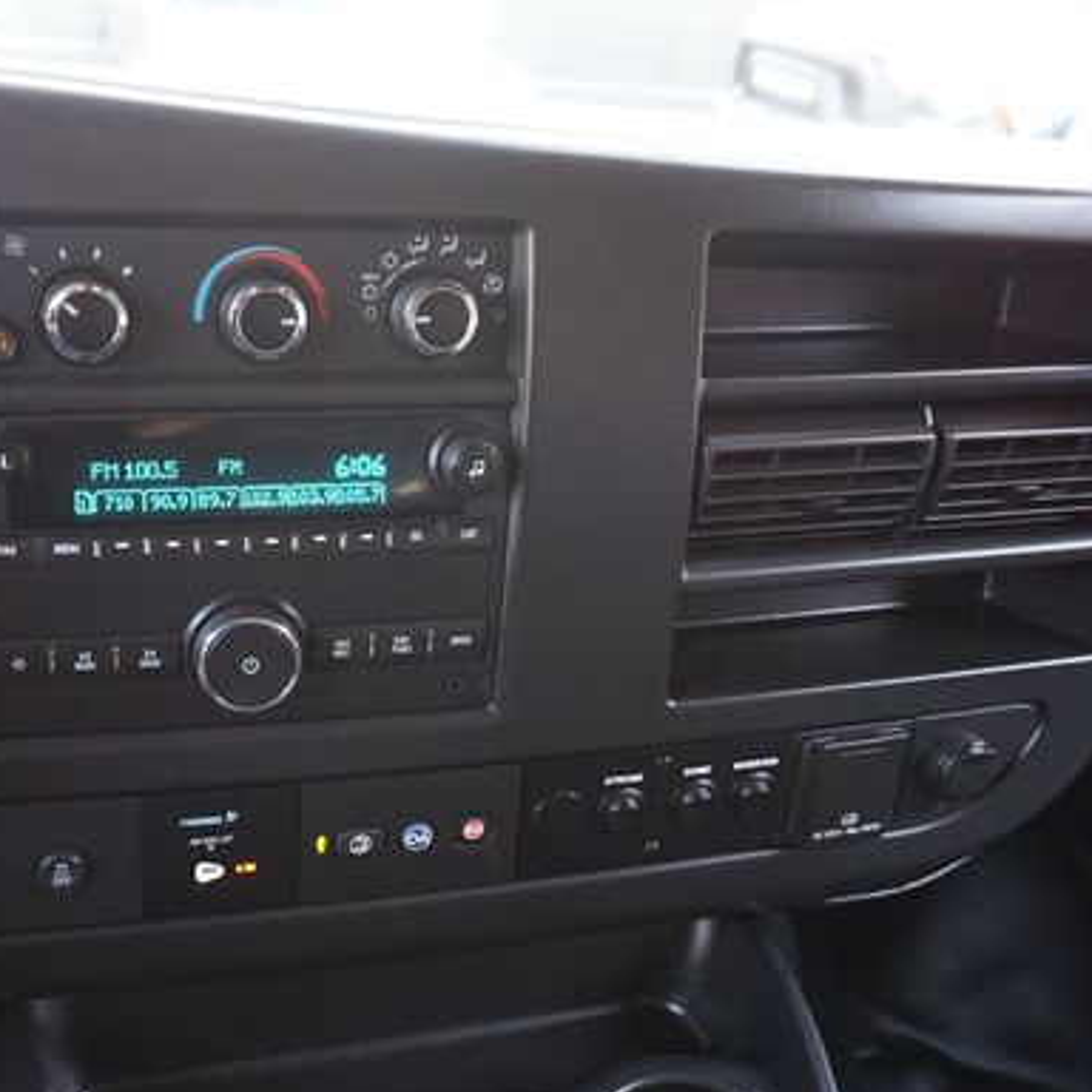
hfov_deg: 47.5
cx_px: 347
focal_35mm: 34
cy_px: 552
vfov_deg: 48.4
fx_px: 1213
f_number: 4
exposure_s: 1/60
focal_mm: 16
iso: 1600
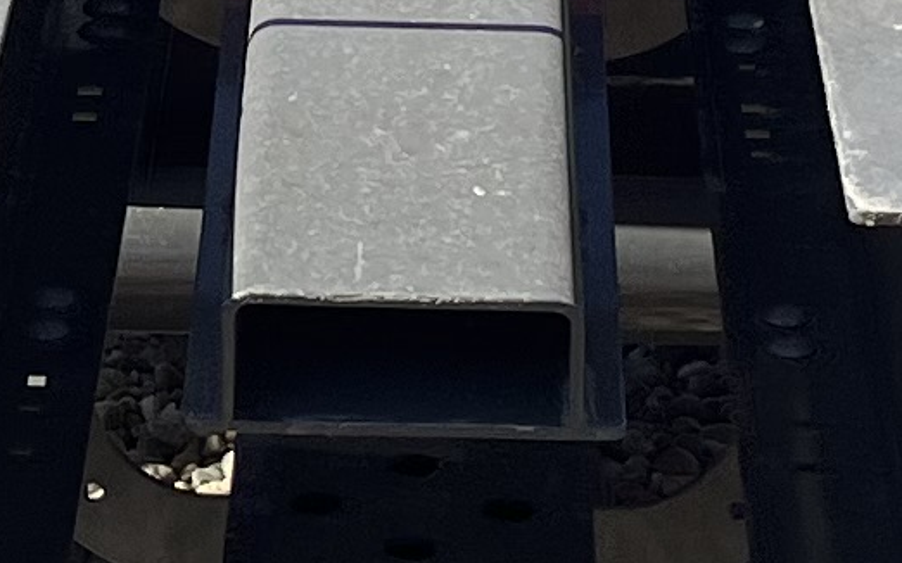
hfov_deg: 9.8
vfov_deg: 6.1
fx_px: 5235
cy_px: -207
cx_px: 118
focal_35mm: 213
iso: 50
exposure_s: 1/2632
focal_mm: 5.1
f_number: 1.6
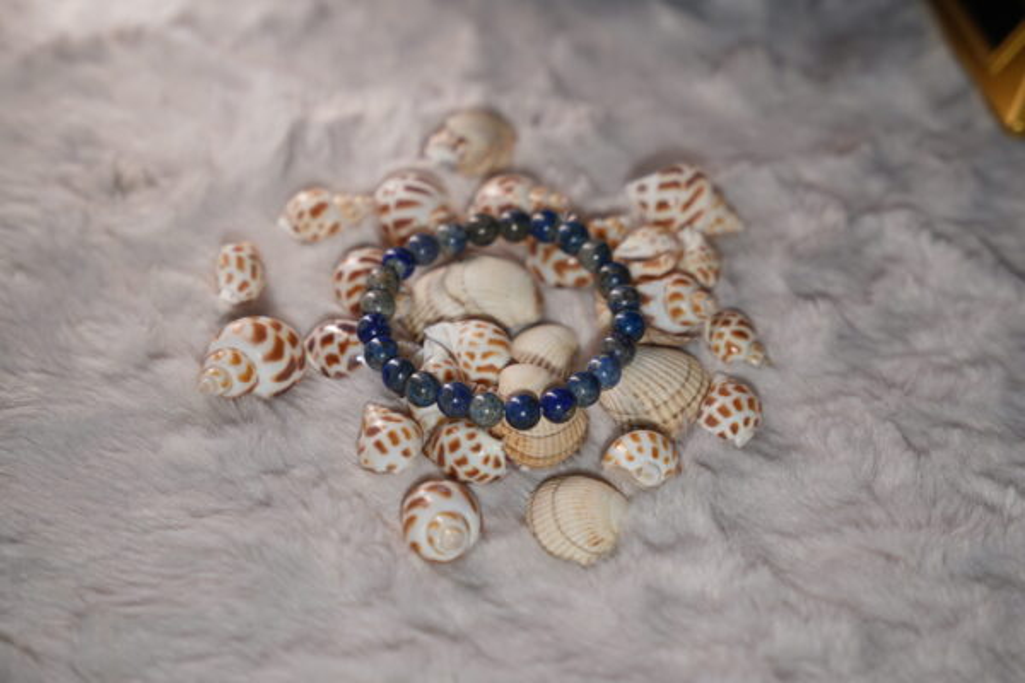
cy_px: 342
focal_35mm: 105
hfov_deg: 19.5
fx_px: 2989
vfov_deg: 13.0
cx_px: 512
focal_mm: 70
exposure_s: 1/200
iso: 80
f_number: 2.8
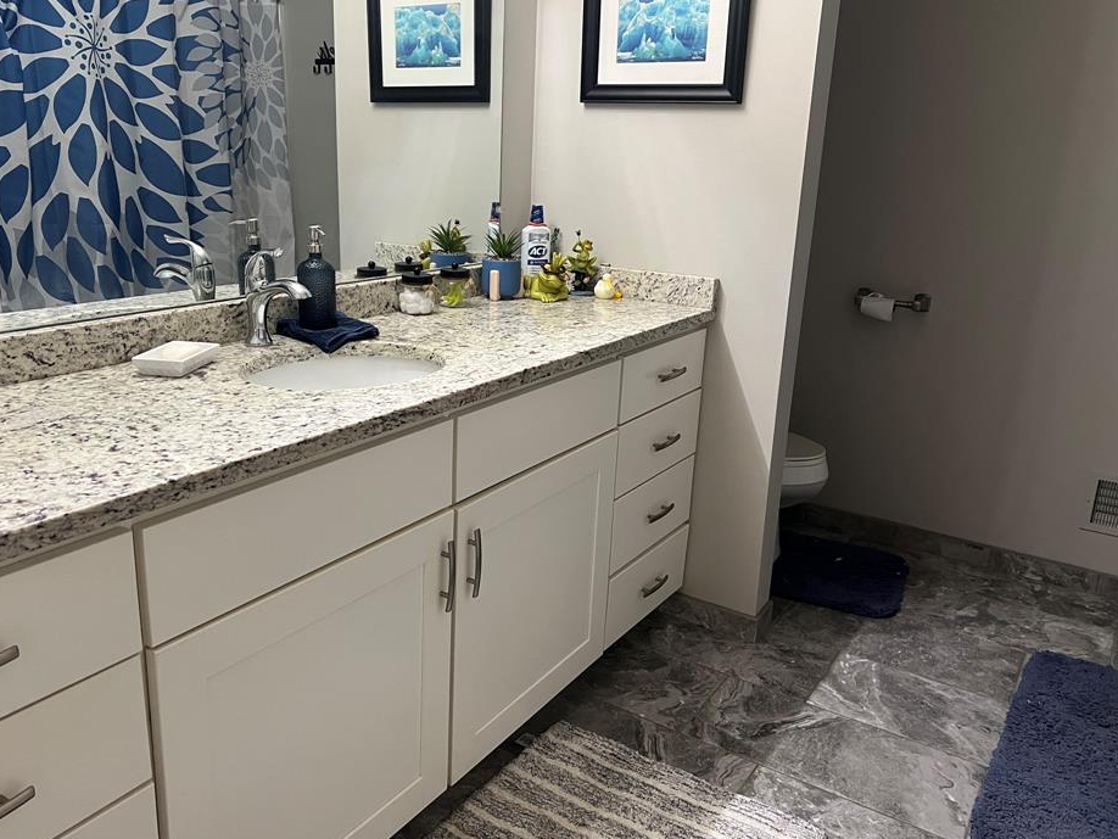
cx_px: 501
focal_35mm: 29
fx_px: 937
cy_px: 429
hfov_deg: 61.5
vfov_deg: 48.2
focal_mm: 5.7
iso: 200
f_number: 1.5
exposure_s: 1/60
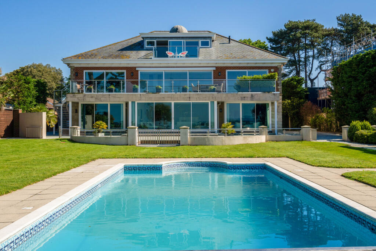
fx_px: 366
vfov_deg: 37.9
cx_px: 188
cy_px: 126
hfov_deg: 54.4
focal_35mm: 35
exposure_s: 1/640
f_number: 11
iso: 400
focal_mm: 35
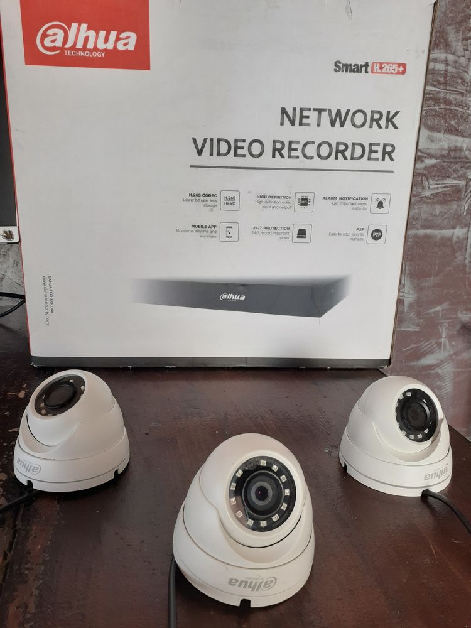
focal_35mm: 27
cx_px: 236
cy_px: 314
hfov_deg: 51.4
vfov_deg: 65.3
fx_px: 490
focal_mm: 3.6
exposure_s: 1/143
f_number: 1.9
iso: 40
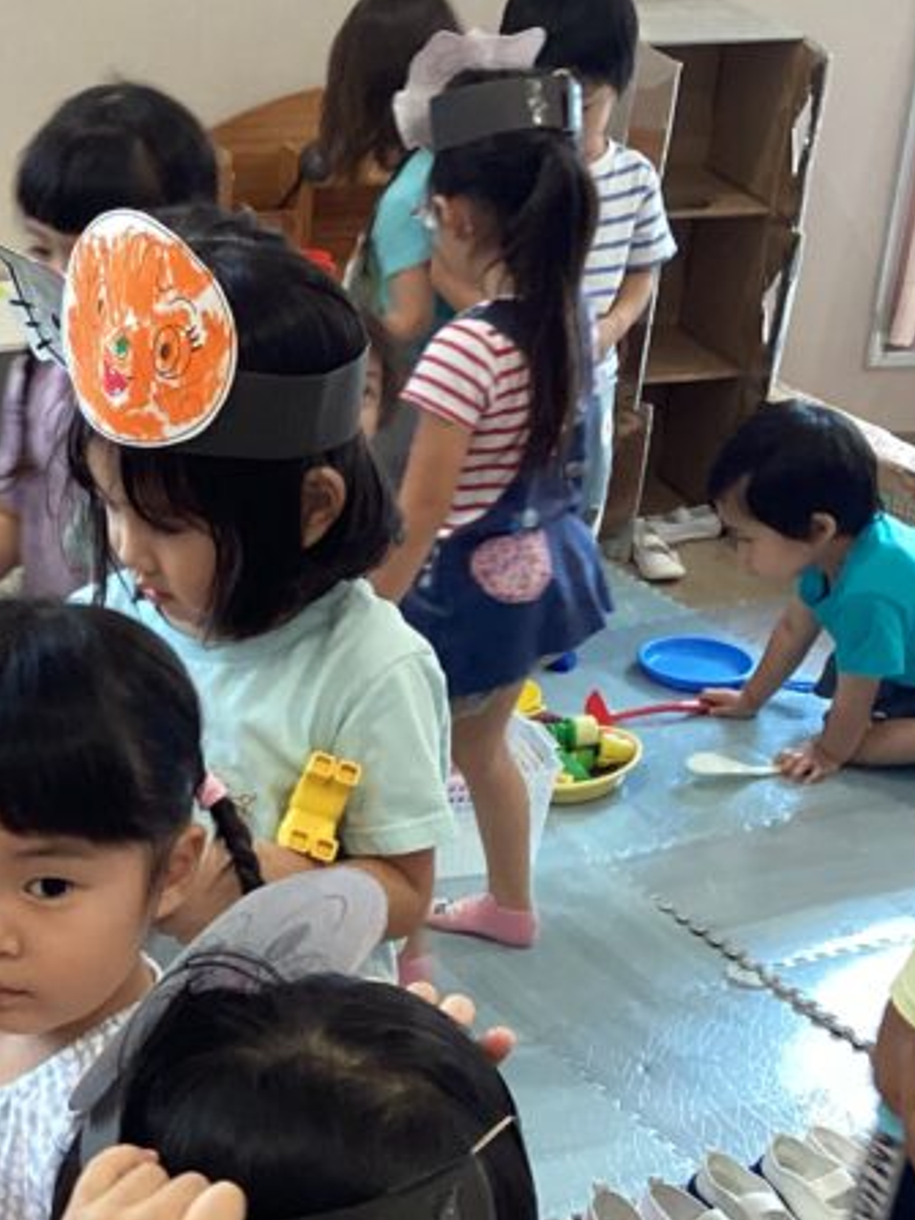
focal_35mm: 71
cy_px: 914
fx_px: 2504
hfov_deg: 20.2
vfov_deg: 27.0
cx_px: 38
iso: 125
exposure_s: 1/50
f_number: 2.4
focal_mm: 3.3
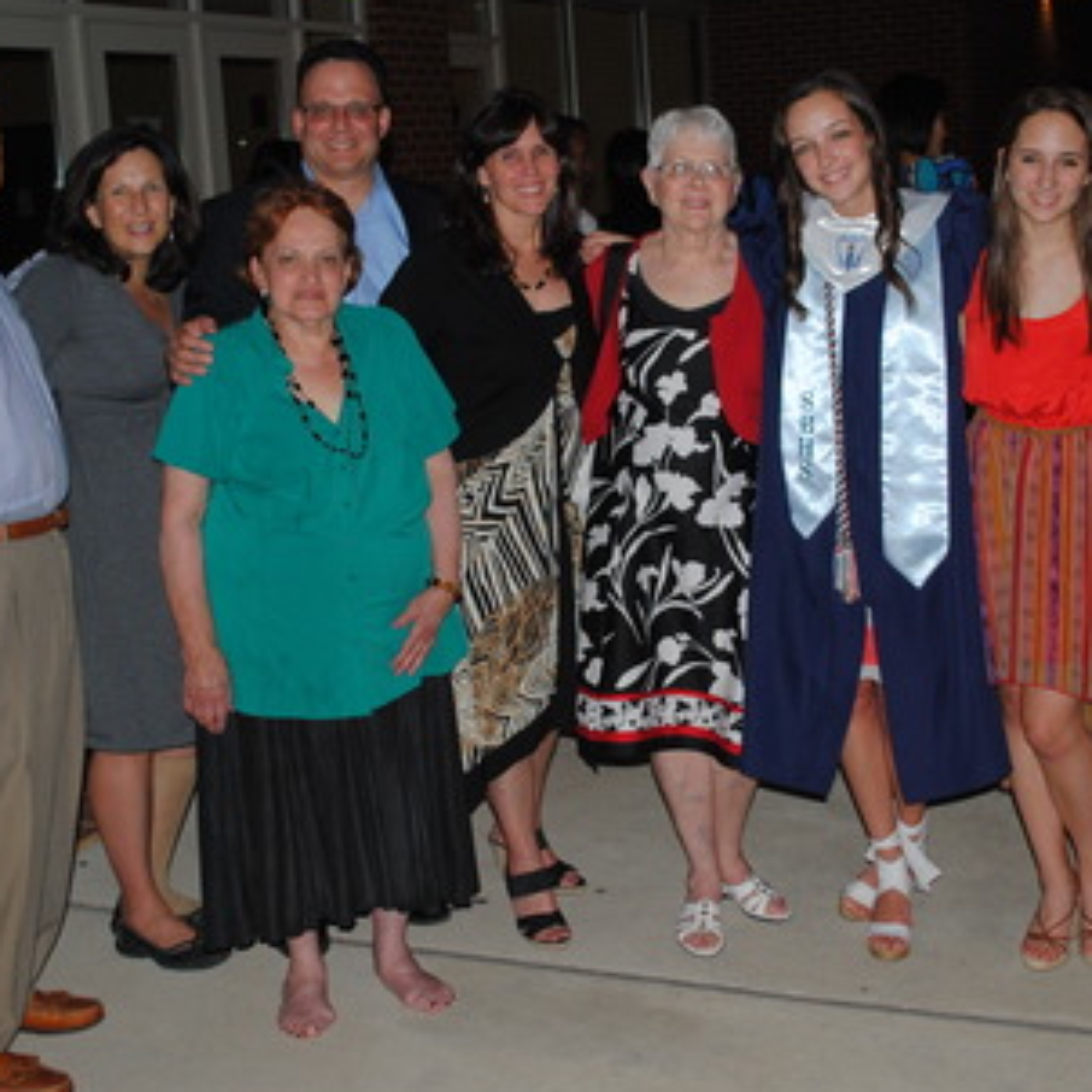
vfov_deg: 31.6
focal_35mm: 54
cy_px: 495
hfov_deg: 31.6
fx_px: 1927
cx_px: 647
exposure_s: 1/60
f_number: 3.8
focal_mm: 20
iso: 200
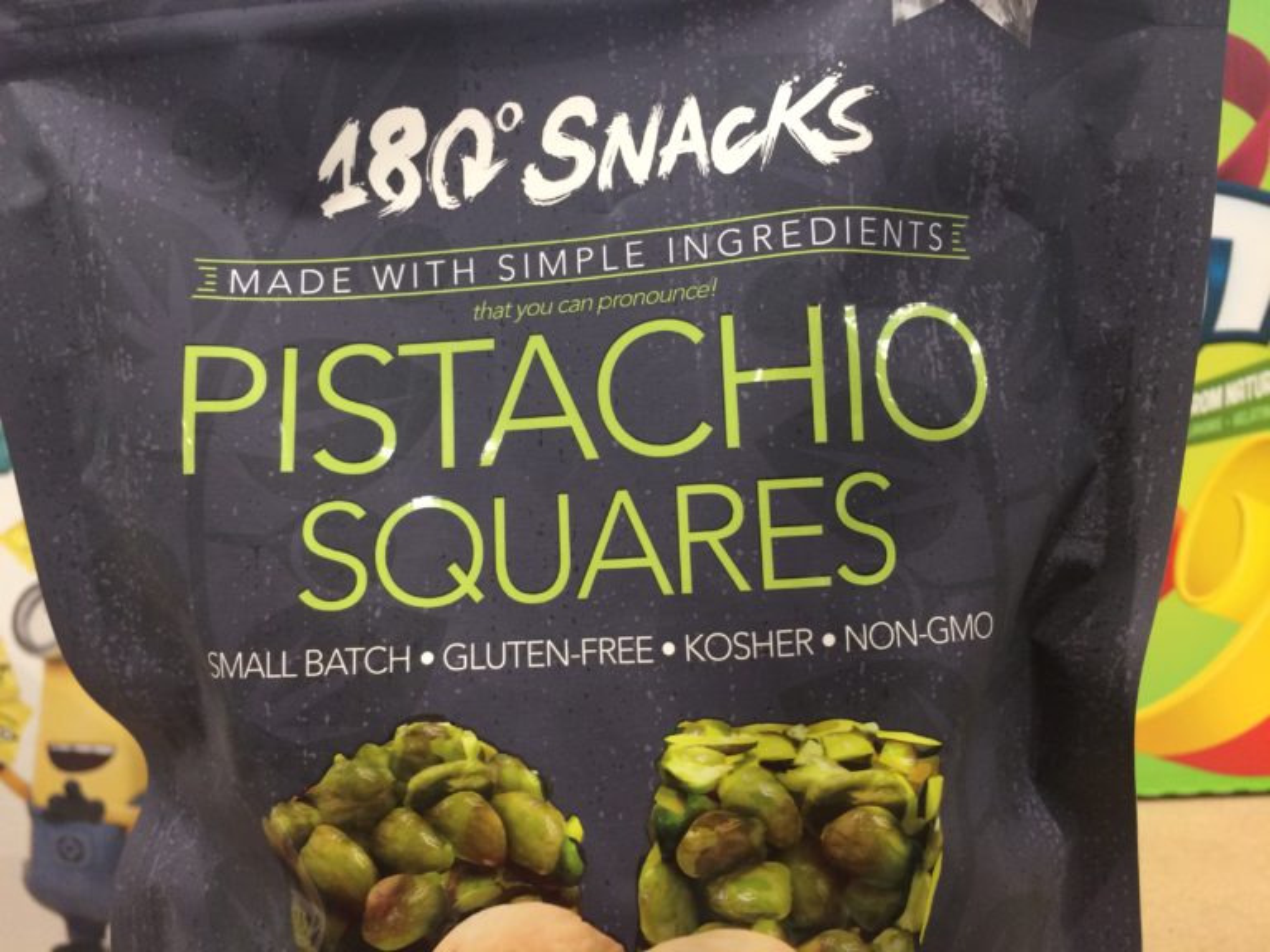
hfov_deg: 61.7
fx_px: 1064
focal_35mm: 29
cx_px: 635
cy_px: 476
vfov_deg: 48.2
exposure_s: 1/30
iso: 125
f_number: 2.2
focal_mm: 4.15
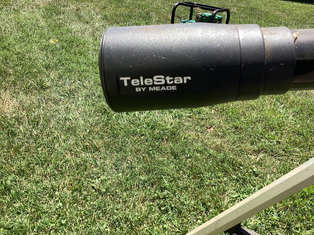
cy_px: 118
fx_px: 281
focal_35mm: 31
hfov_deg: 58.3
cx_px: 157
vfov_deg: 45.4
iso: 25
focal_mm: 3.3
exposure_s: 1/558
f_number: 2.4
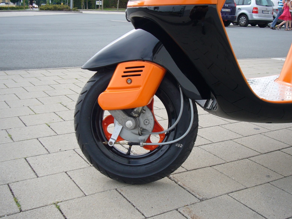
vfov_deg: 33.6
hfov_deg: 43.8
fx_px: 363
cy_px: 109
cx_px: 144
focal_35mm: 43
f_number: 3.3
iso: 80
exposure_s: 1/320
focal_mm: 6.9
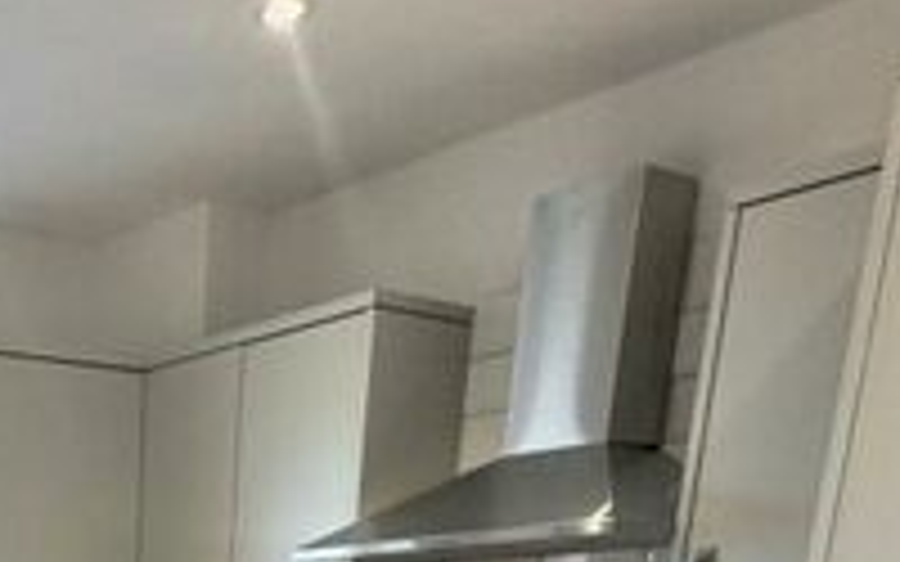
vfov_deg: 18.1
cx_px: -108
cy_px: 1086
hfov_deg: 33.5
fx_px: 1275
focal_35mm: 52
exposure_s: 1/100
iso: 100
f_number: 2.2
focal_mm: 2.22
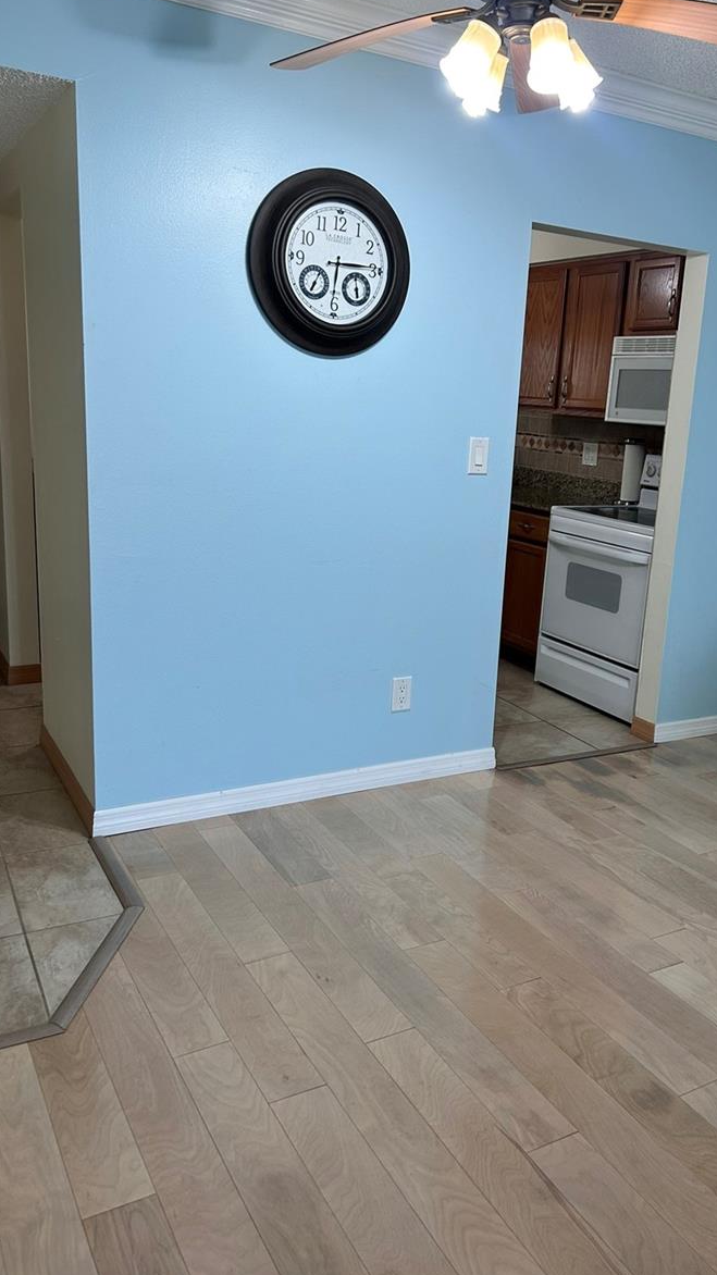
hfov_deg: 40.0
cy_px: 636
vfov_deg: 66.1
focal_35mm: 29
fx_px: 980
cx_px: 430
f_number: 1.5
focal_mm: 5.7
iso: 80
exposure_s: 1/120
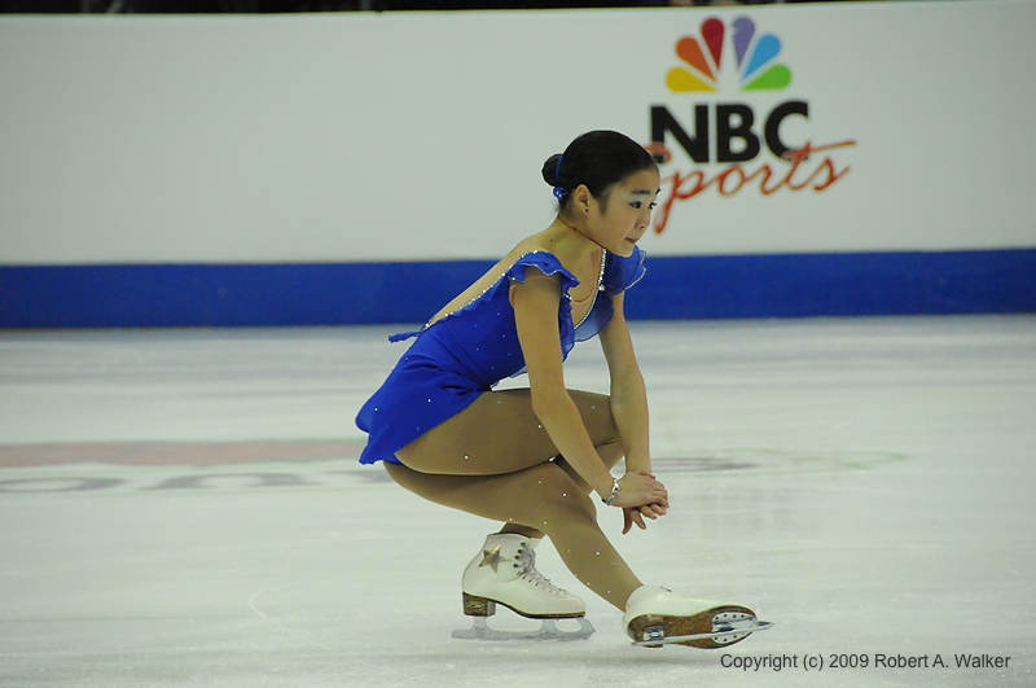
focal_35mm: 300
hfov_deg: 6.9
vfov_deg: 4.6
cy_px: 344
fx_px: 8621
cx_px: 518
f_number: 5.6
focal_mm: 200
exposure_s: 1/1250
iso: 3200
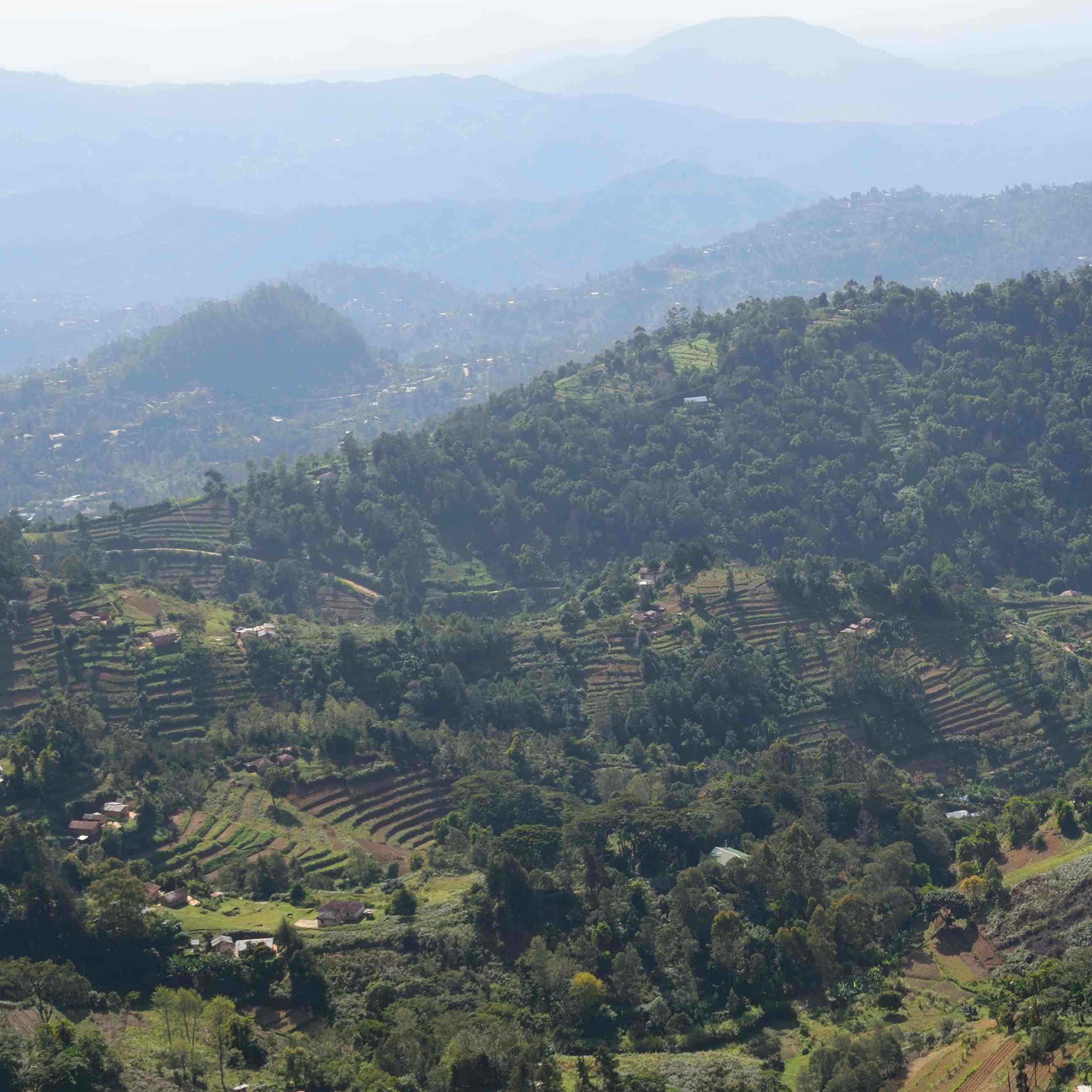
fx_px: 2463
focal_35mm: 69
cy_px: 510
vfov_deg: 25.0
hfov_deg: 24.3
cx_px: 968
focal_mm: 24
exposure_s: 1/400
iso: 200
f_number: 10
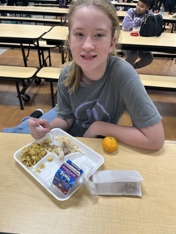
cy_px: 117
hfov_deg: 53.1
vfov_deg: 67.3
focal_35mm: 26
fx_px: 176
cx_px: 88
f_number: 1.6
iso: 64
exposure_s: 1/60
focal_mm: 5.1
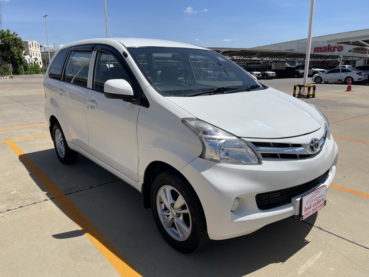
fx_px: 266
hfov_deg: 69.4
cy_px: 138
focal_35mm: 25
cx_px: 184
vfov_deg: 54.9
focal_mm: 5.1
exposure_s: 1/6579
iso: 32
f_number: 1.6
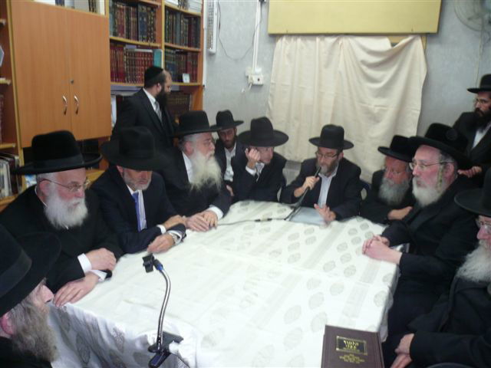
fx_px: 397
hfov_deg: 63.4
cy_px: 184
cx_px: 246
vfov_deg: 49.7
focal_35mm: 28
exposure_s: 1/30
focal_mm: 4.6
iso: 125
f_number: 2.8
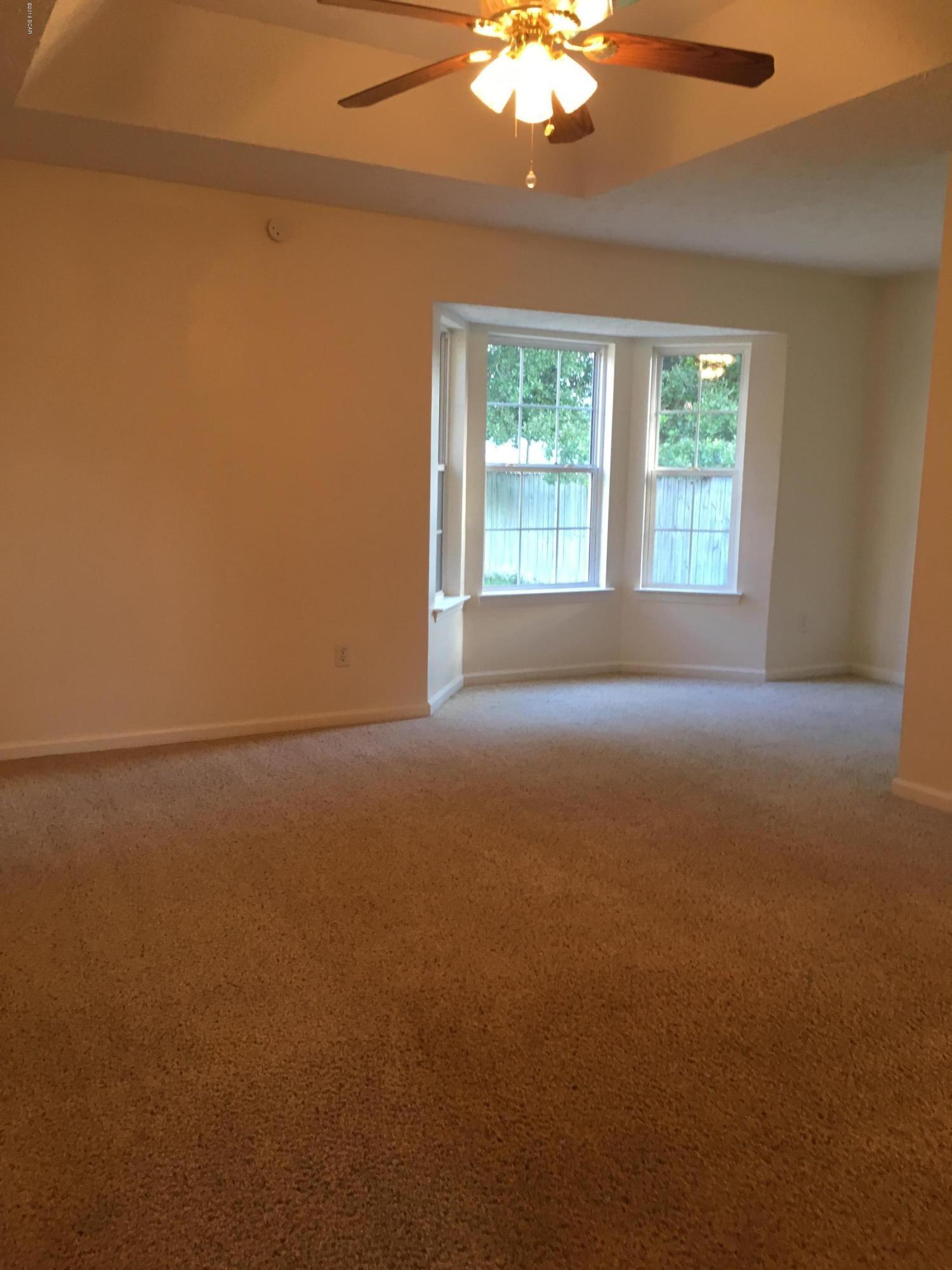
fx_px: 1063
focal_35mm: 29
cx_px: 476
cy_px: 635
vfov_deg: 61.7
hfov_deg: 48.2
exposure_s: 1/30
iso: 64
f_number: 2.2
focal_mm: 4.15
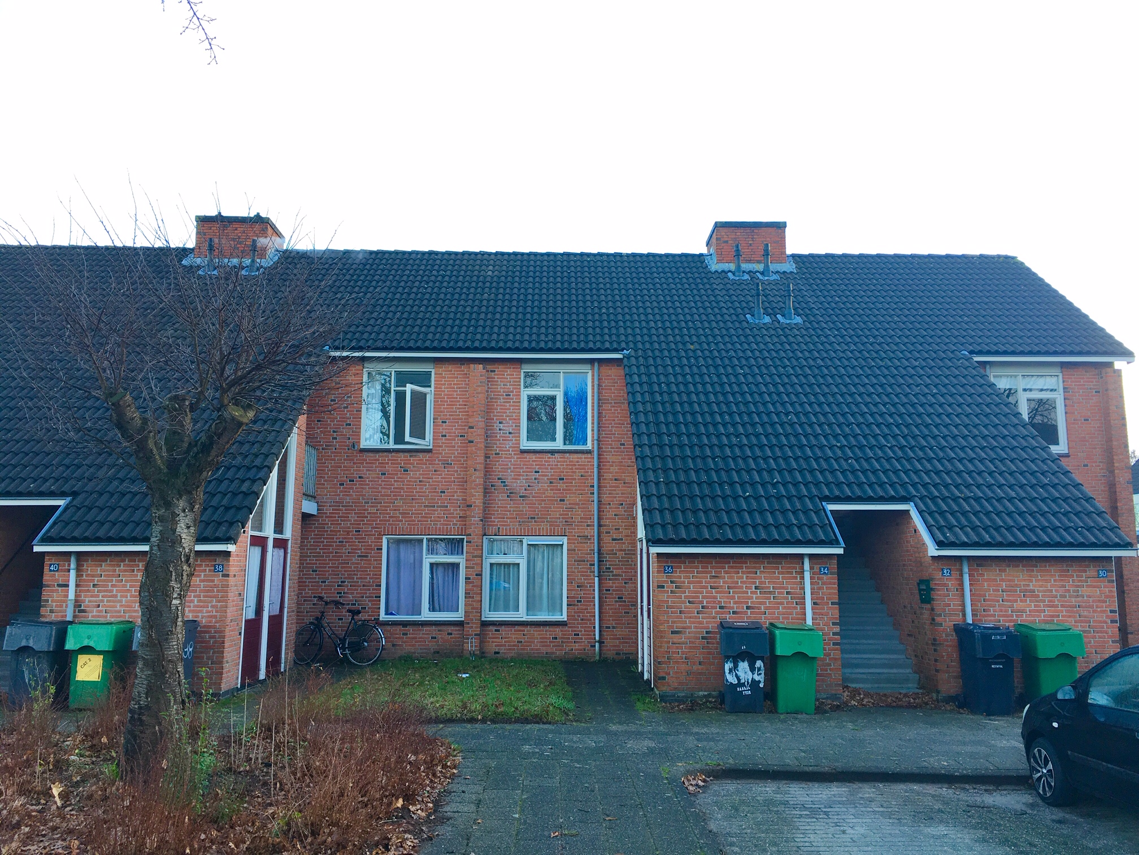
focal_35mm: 29
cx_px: 570
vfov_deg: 48.2
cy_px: 428
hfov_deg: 61.7
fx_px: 954
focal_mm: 4.15
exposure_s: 1/100
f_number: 2.2
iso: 25
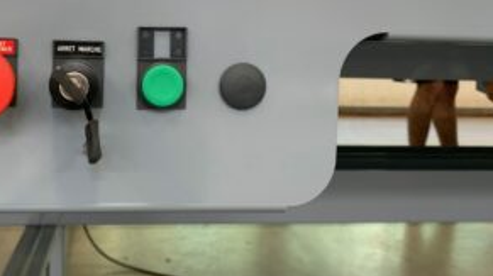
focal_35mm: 39
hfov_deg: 50.6
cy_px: 75
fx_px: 509
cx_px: 161
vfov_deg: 29.9
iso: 64
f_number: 1.8
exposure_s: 1/50
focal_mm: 4.25
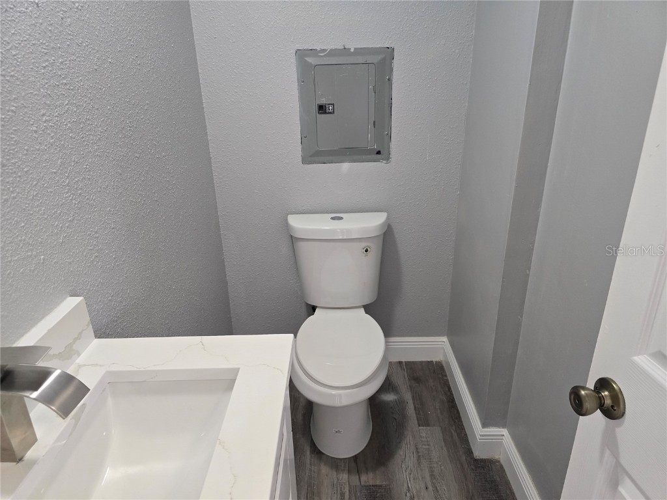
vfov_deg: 58.9
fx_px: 443
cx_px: 334
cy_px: 250
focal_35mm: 23
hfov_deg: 73.9
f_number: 1.7
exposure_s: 1/120
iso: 500
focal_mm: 6.3
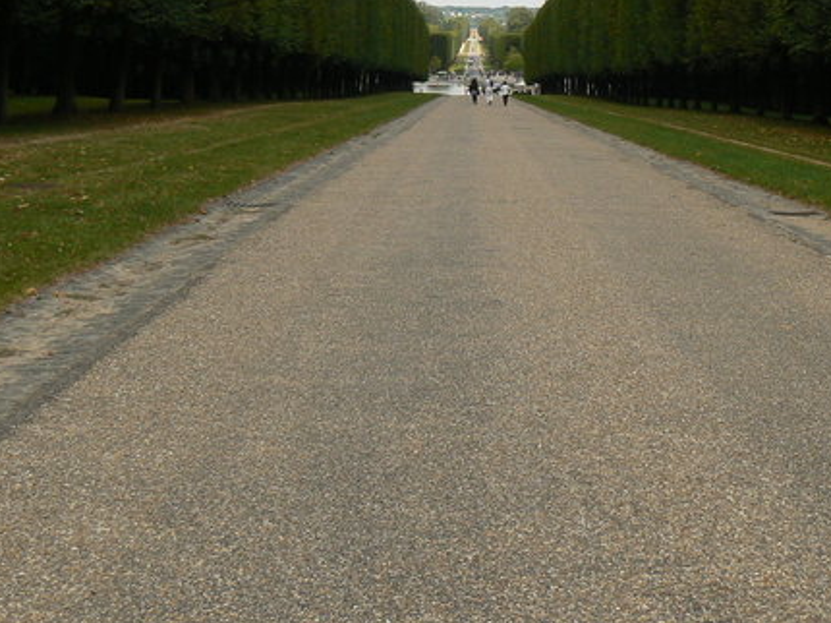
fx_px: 1608
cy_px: 48
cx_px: 454
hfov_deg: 29.0
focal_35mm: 67
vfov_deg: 21.4
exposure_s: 1/500
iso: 80
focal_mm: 6
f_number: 5.6
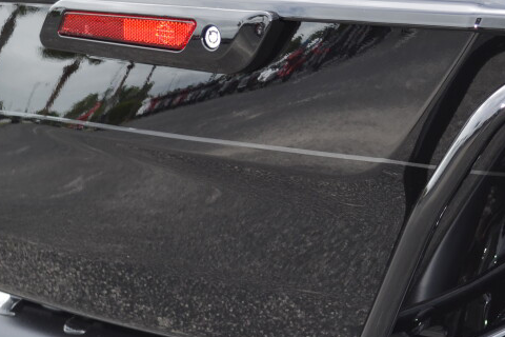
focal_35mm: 105
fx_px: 1473
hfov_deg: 19.2
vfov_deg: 13.0
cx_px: 432
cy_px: 259
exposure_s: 1/125
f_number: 4.5
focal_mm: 28
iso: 100
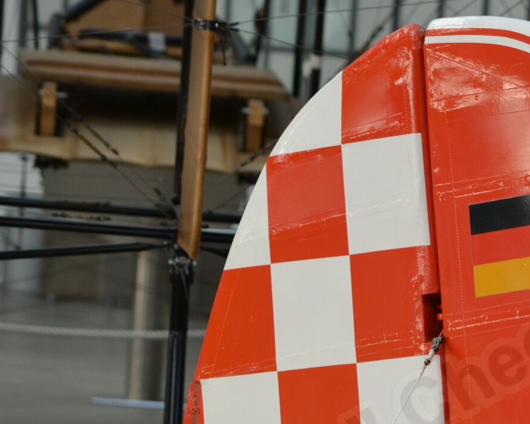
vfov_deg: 4.8
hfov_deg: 6.0
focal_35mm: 322
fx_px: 5051
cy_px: 382
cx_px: 467
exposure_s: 1/125
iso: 400
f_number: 5.6
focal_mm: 100
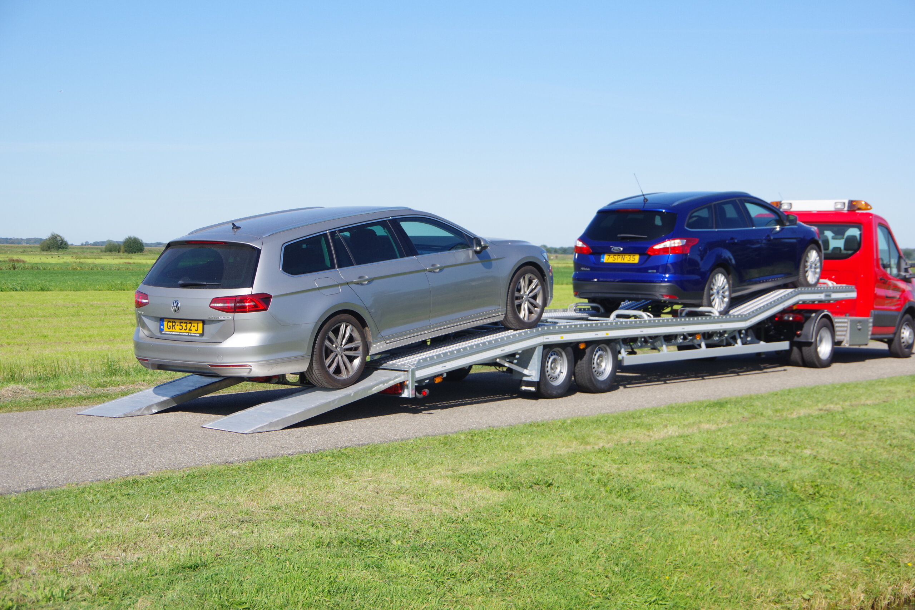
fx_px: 1525
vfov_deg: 22.6
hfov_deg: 33.4
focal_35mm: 60
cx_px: 458
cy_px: 305
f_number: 5
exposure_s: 1/800
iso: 200
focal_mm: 40
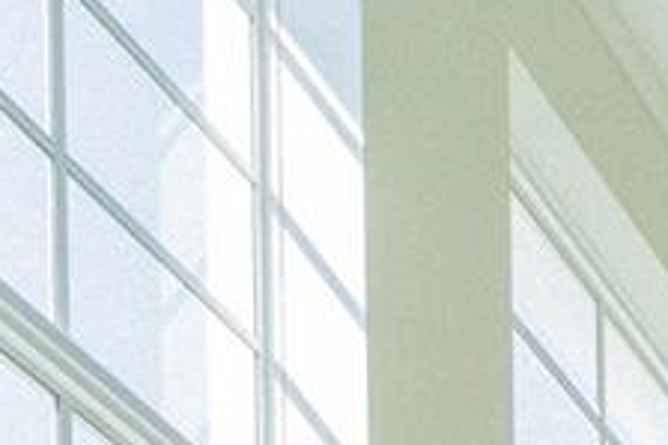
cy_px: 1559
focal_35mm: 107
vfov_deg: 8.8
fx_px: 1984
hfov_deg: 12.8
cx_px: 1754
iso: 200
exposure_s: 1/20
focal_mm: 15
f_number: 11
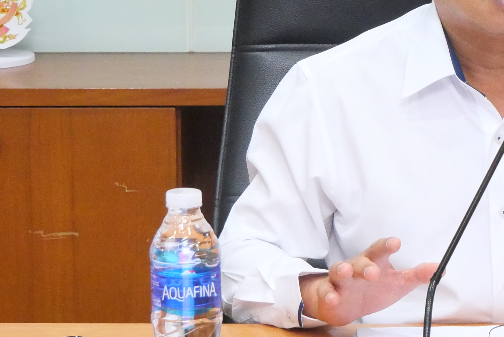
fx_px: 2227
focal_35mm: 159
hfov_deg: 12.8
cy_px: 83
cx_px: 490
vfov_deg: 8.6
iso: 3200
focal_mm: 30
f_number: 5.6
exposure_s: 1/30
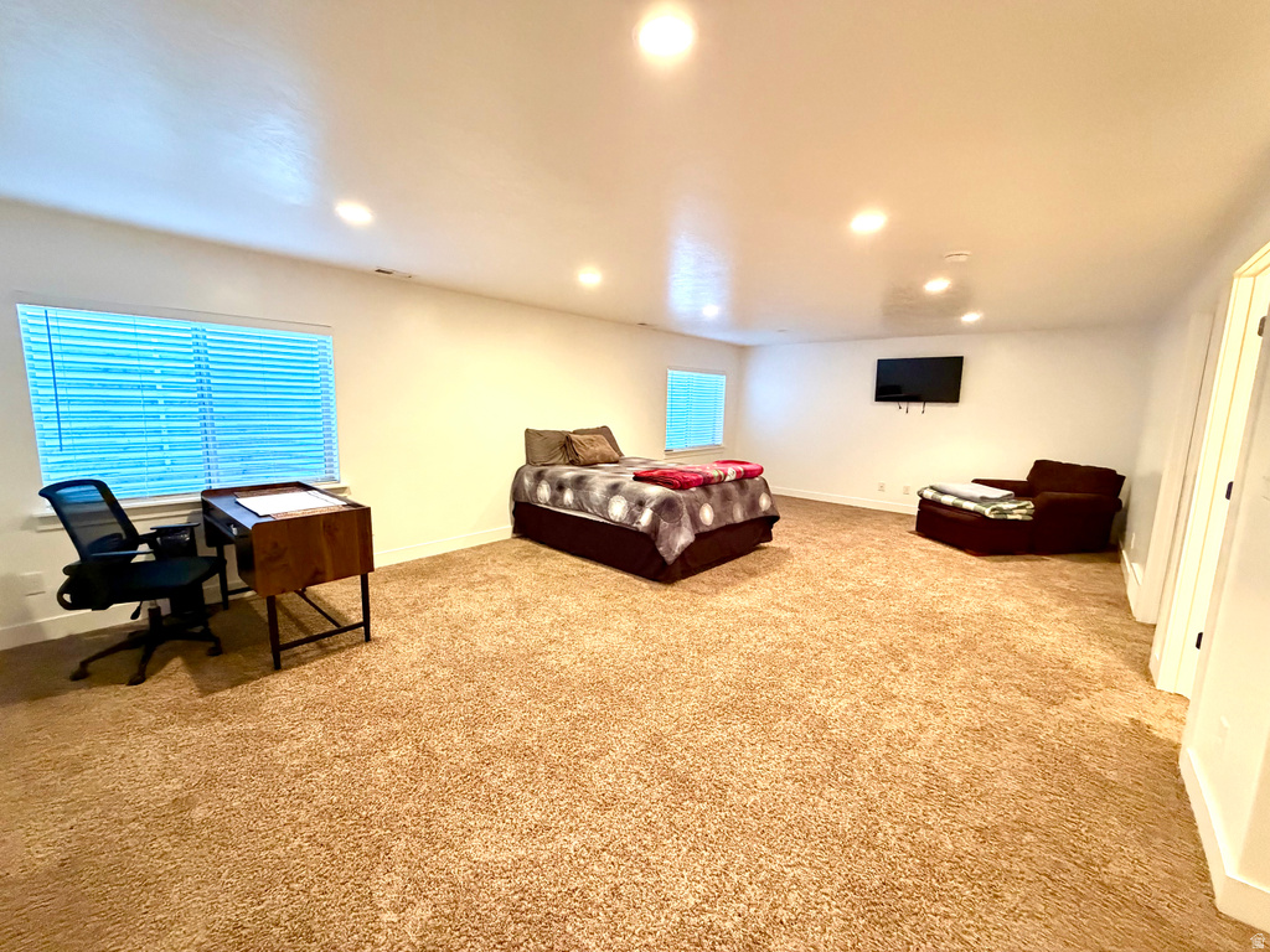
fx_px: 514
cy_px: 476
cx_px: 635
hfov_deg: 102.1
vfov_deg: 85.7
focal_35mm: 14
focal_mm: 2.22
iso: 800
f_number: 2.2
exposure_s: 1/60
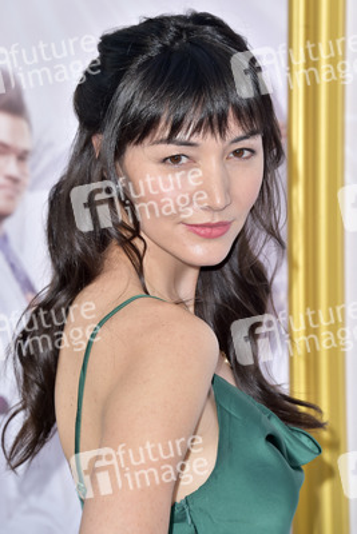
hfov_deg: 9.2
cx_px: 178
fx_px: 2229
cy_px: 267
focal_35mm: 150
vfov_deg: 13.7
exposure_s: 1/250
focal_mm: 150
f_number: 7.1
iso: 320
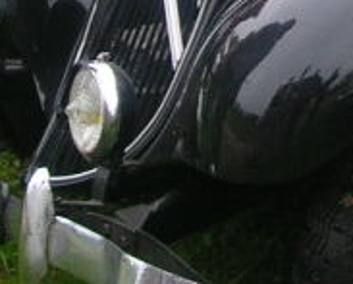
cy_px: -85
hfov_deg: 10.0
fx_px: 1999
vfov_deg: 8.0
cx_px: 397
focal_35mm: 191
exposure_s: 1/41.4
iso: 50
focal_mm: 5.8
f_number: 2.8
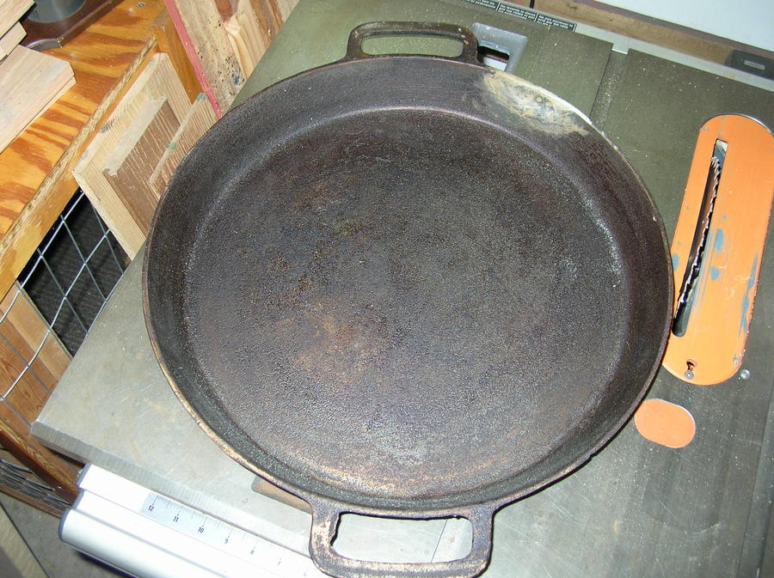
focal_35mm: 36
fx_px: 804
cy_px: 289
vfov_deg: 39.6
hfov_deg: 51.4
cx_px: 387
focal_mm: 6
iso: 50
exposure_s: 1/60.1
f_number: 2.7
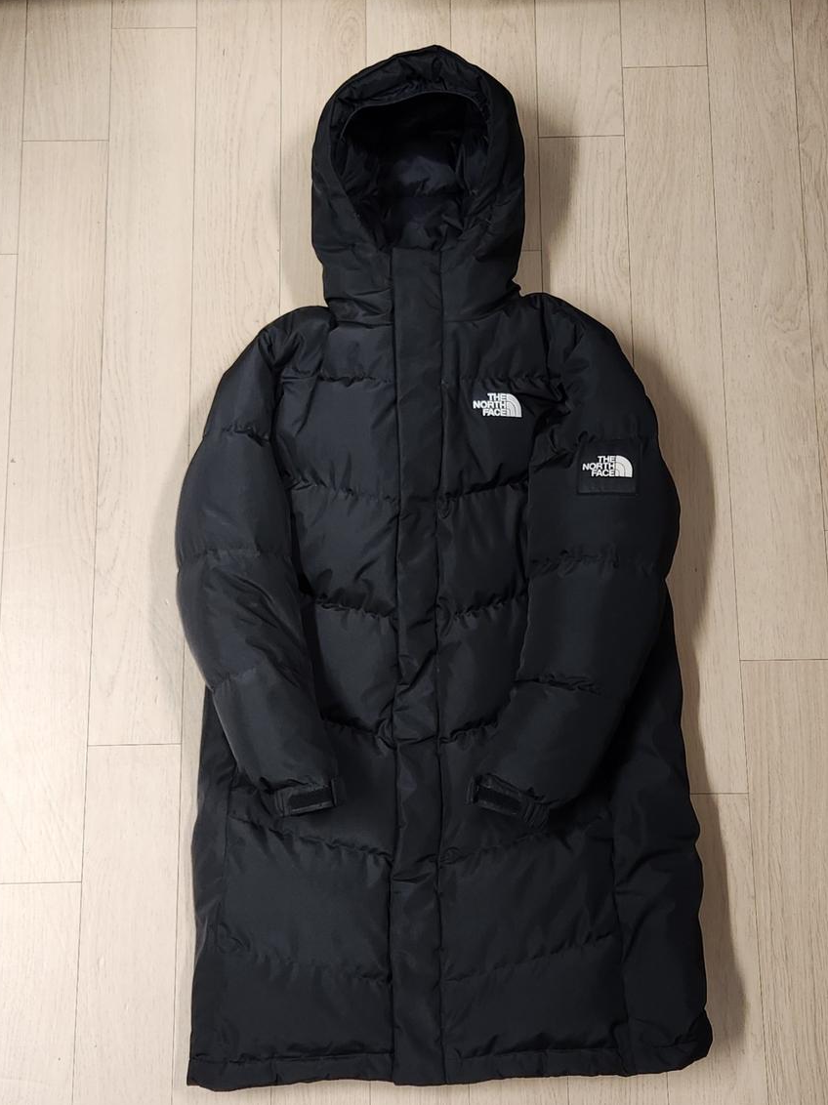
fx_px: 830
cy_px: 603
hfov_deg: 53.0
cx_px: 424
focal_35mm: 26
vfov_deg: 67.2
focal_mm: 5.4
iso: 160
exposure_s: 1/120
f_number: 1.8
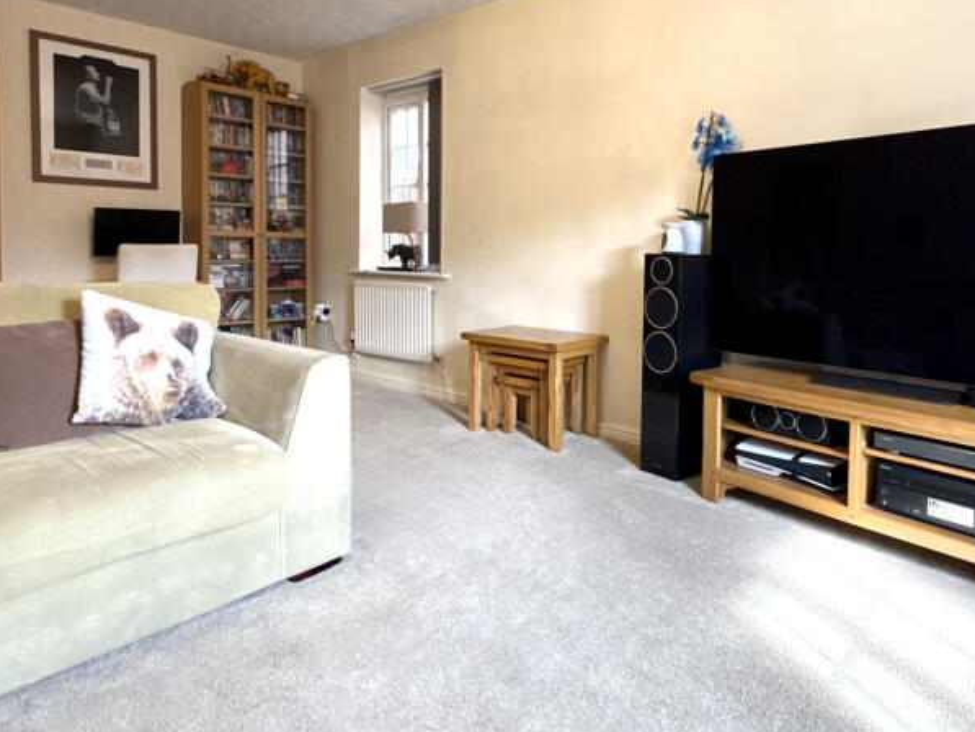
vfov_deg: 56.2
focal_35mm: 24
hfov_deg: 71.3
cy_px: 274
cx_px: 544
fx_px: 676
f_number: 2.2
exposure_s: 1/100
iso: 250
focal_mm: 2.22
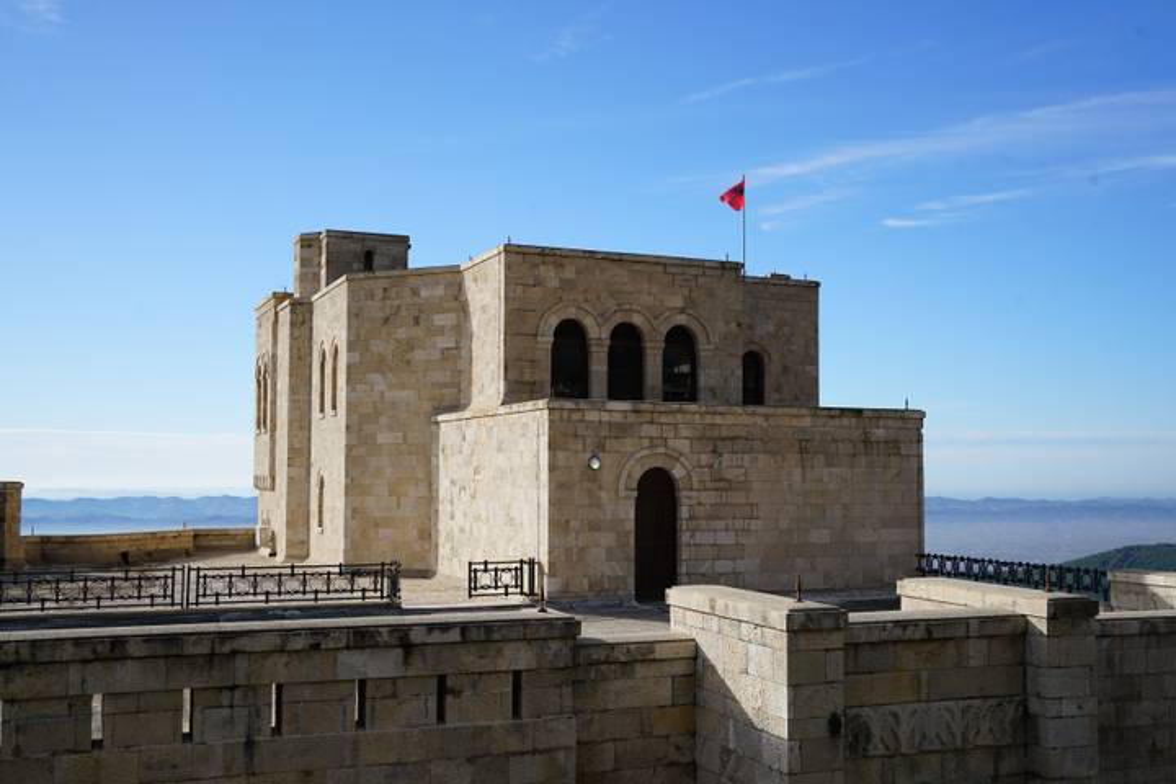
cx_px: 588
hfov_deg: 54.4
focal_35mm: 35
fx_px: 1143
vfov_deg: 37.9
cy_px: 392
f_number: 10
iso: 100
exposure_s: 1/200
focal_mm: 35
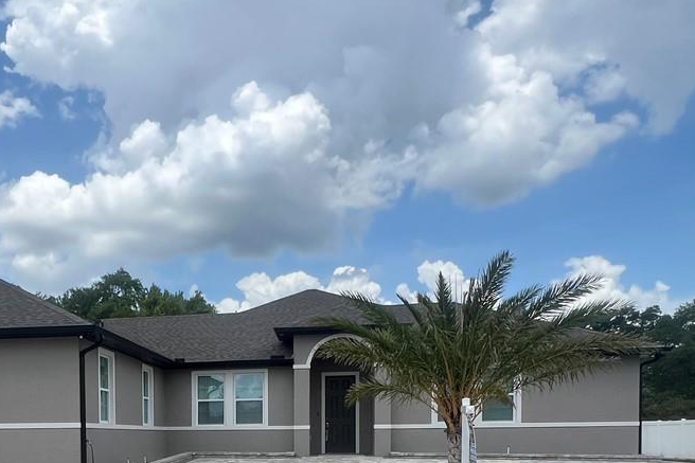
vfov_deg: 36.1
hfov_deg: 54.8
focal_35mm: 33
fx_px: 637
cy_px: 460
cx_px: 181
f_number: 1.8
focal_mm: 1.57
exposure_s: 1/1980
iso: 32
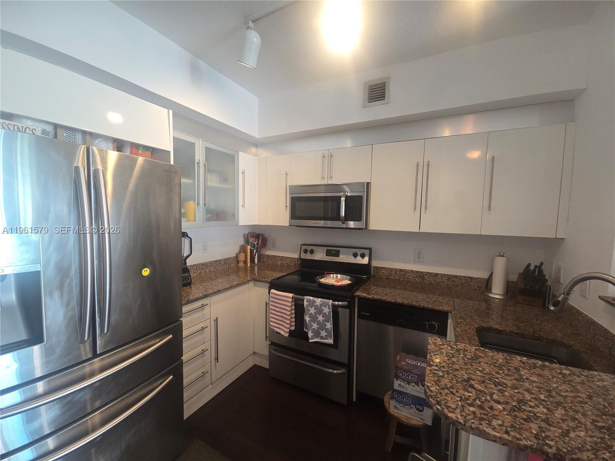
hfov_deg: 106.2
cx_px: 308
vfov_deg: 89.9
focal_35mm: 13
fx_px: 231
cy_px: 230
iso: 250
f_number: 2.2
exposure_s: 1/60
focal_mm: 2.2
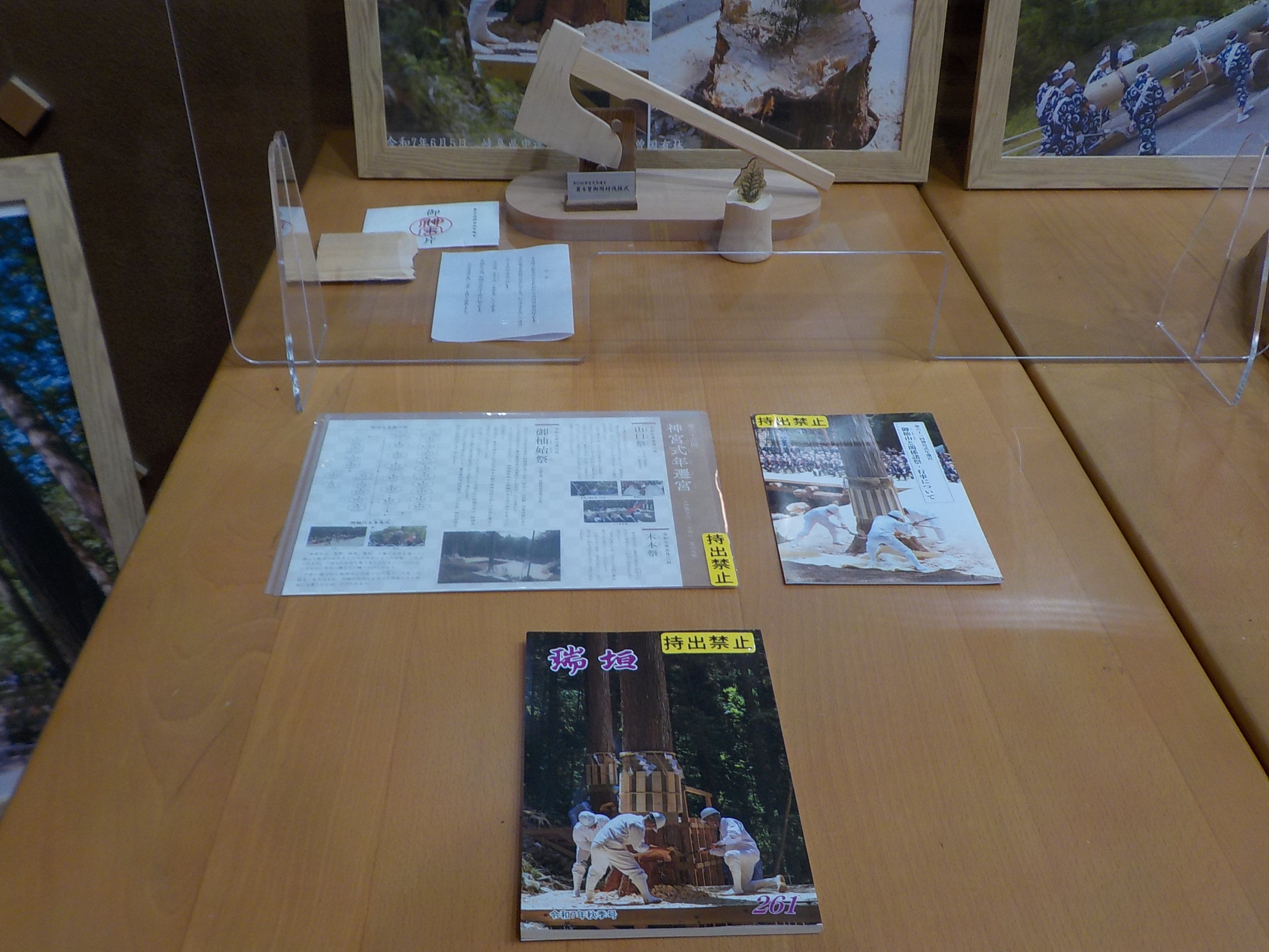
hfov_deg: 60.0
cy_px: 476
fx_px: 1100
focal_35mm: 30
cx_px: 634
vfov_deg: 46.8
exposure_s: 1/30
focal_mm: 4.1
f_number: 3.3
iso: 125
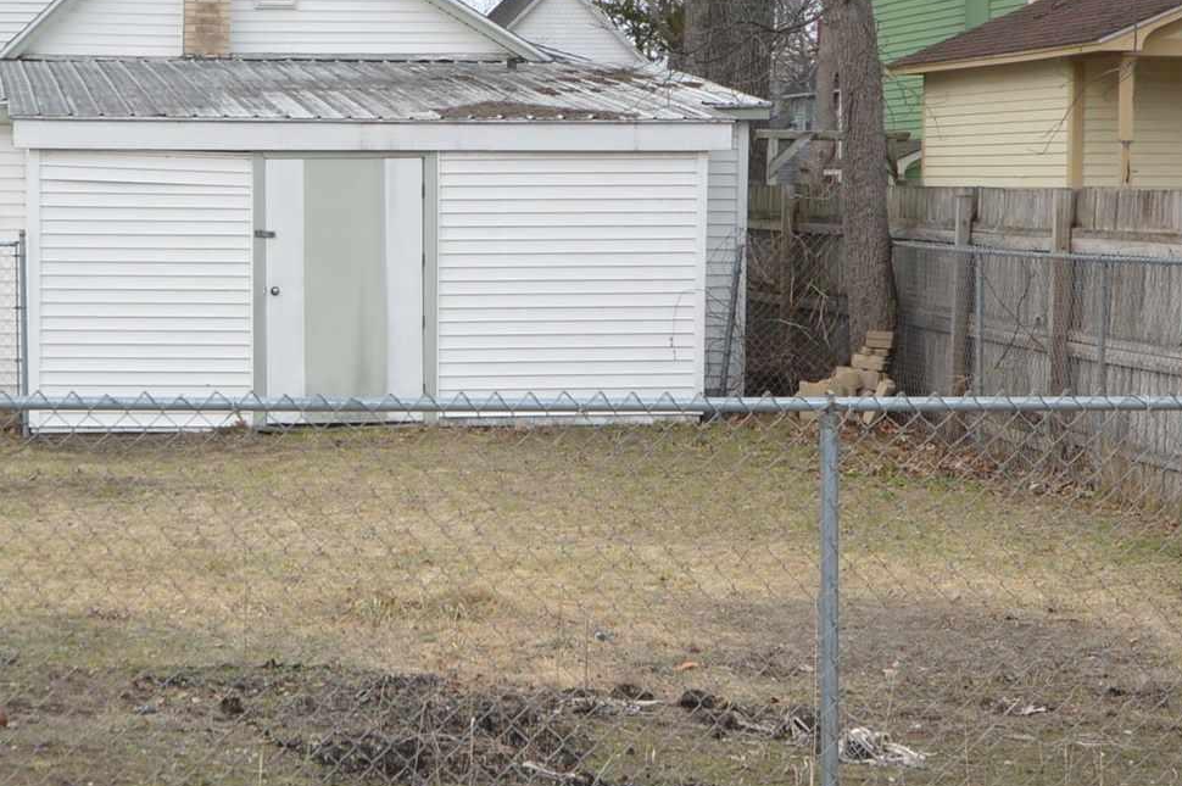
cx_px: 341
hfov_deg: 21.3
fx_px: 3116
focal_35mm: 95
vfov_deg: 14.4
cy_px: 312
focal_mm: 20
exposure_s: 1/125
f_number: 5.6
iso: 100
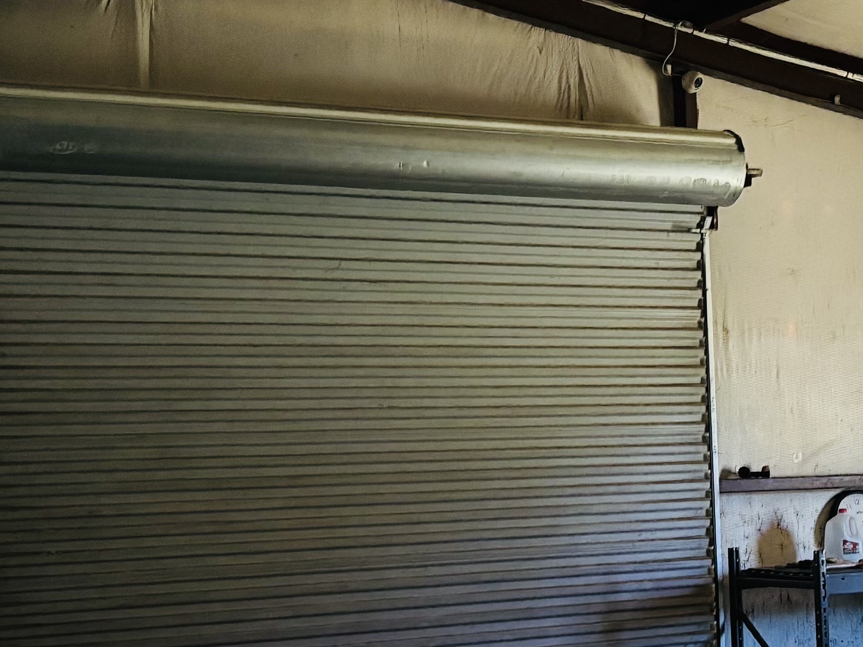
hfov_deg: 24.3
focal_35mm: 79
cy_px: 519
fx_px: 1970
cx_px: 693
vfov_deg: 18.5
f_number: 1.6
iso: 640
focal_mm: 5.96
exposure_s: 1/35
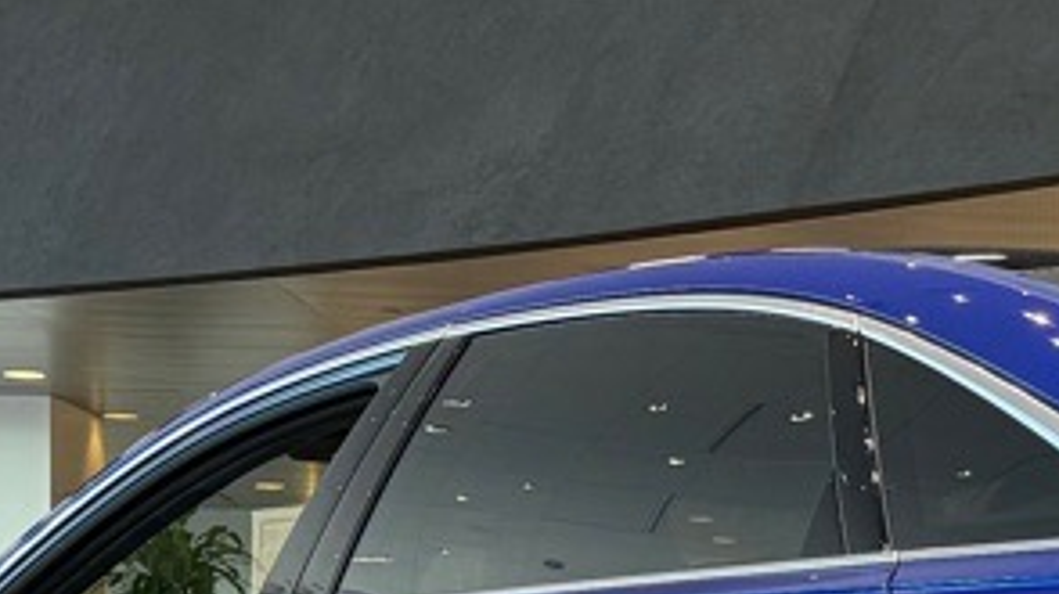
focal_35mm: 114
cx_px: 973
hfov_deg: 18.5
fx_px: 3199
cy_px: 907
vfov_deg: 10.2
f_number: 1.78
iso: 250
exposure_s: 1/120
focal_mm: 6.76
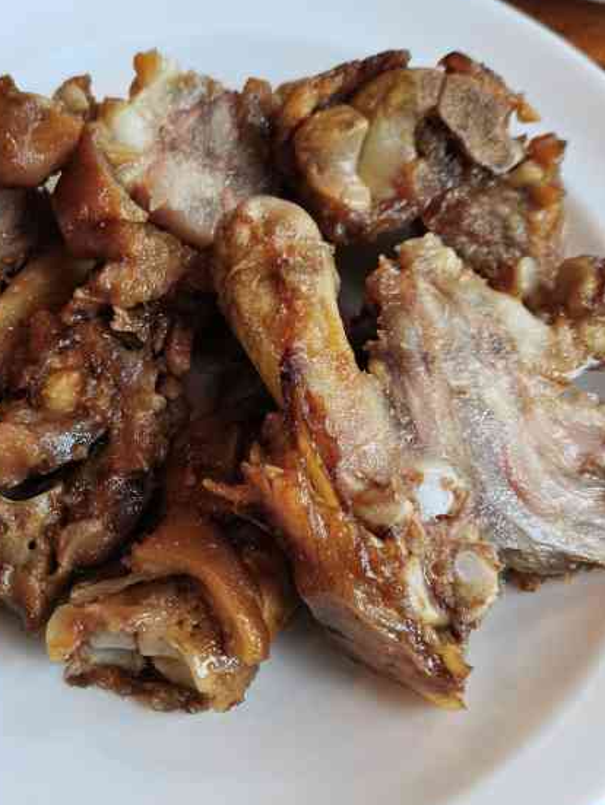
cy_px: 378
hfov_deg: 32.4
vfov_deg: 42.9
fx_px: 1024
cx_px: 164
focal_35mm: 44
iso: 160
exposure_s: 1/100
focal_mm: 5.58
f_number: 1.8
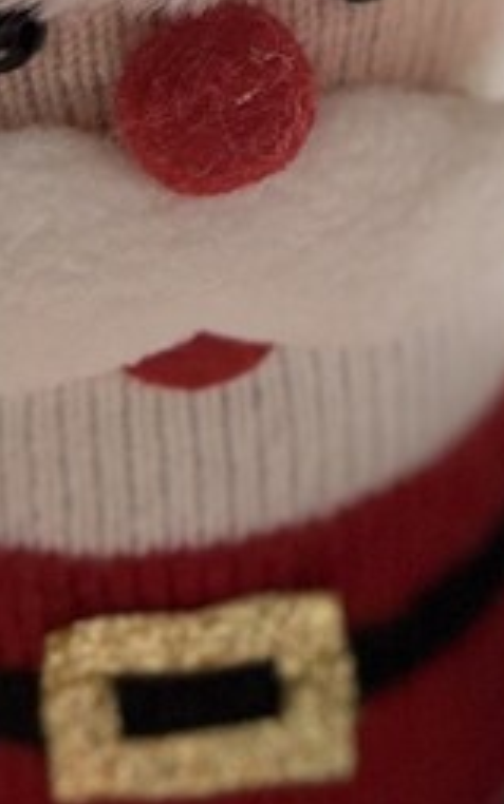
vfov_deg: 16.0
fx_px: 2634
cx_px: 761
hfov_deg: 10.5
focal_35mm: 120
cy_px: -383
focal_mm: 6.76
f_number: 1.78
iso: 160
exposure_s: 1/120
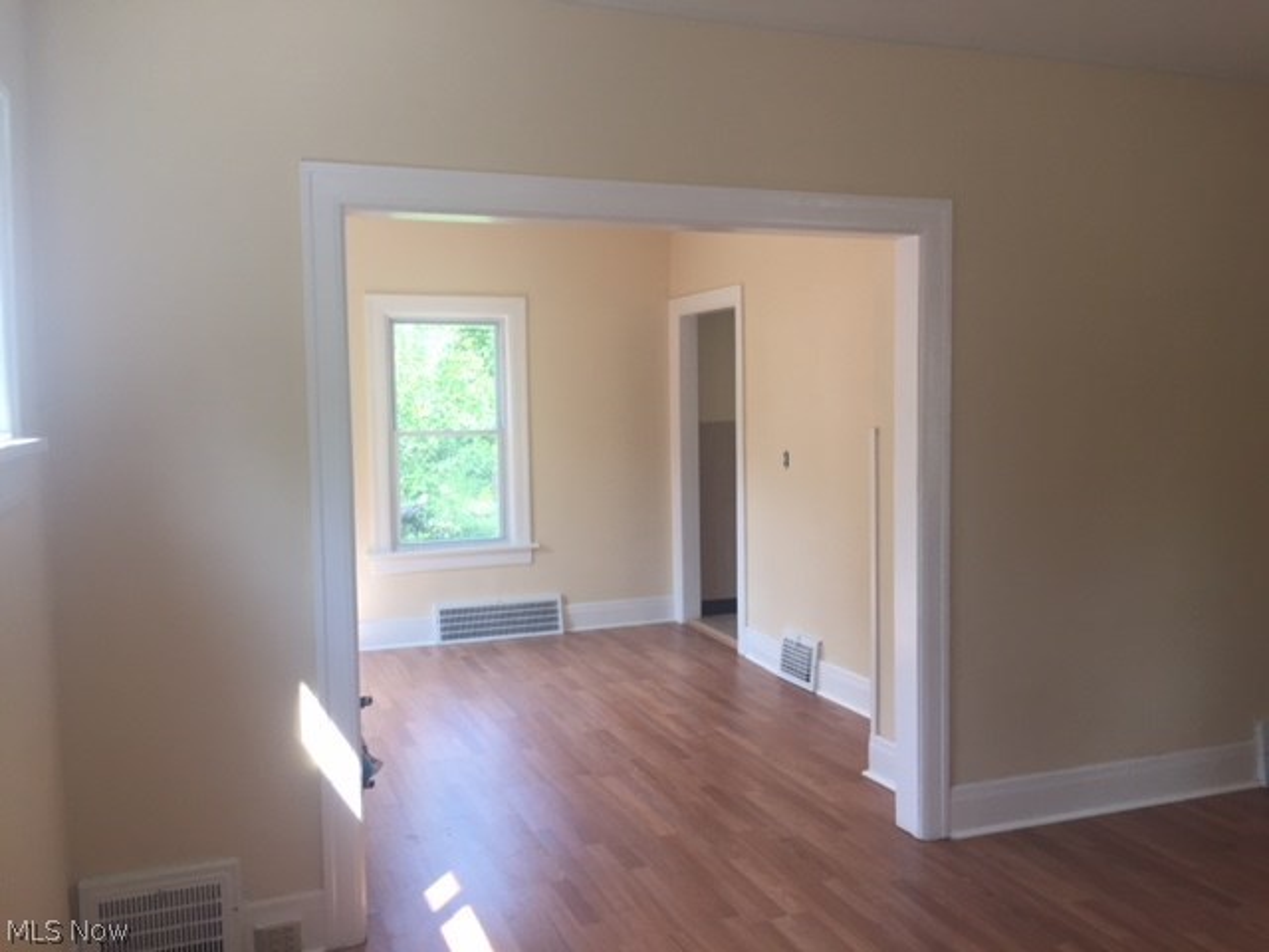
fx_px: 1063
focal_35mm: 29
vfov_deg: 48.2
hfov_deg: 61.7
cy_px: 476
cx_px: 634
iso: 40
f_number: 2.2
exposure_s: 1/120
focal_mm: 4.15
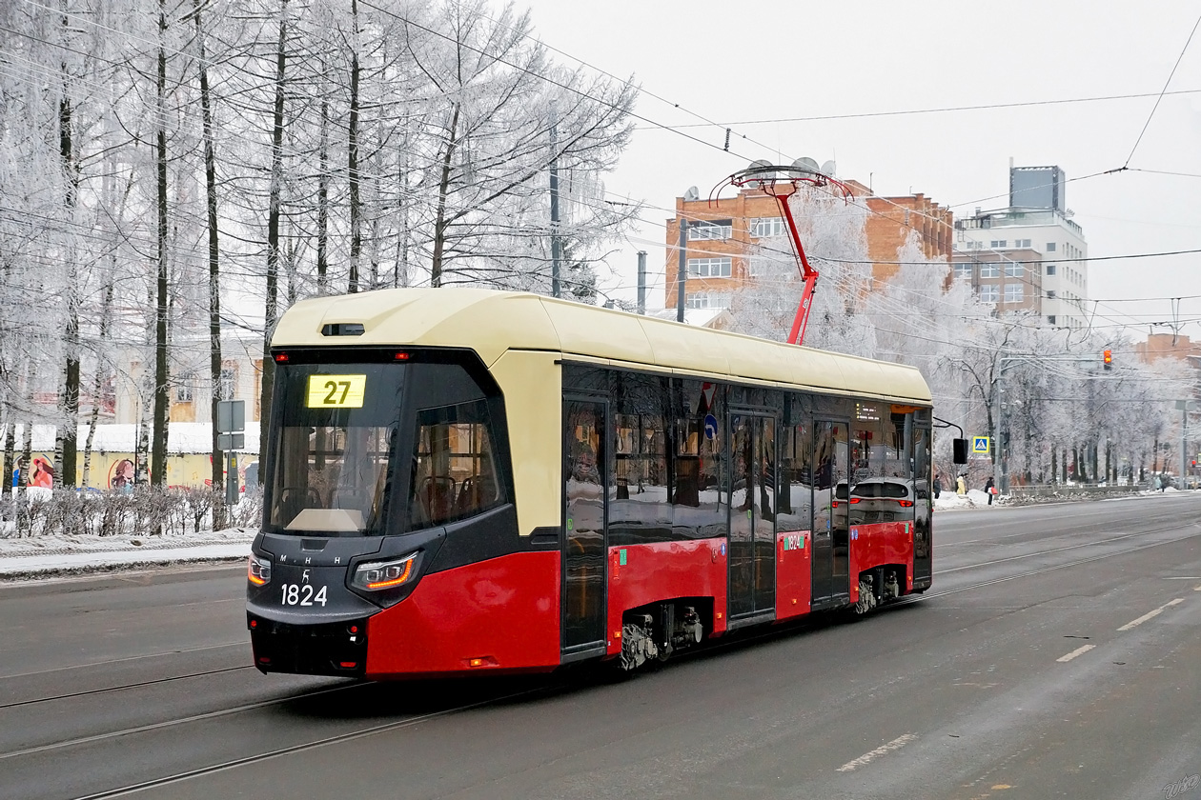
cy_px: 400
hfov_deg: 37.9
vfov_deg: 25.8
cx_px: 600
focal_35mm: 52
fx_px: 1751
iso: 800
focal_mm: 35
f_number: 5.6
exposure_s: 1/400
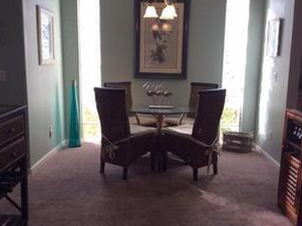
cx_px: 151
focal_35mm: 43
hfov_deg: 43.9
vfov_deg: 33.5
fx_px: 375
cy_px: 127
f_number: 2.4
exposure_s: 1/100
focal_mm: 3.3
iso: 50
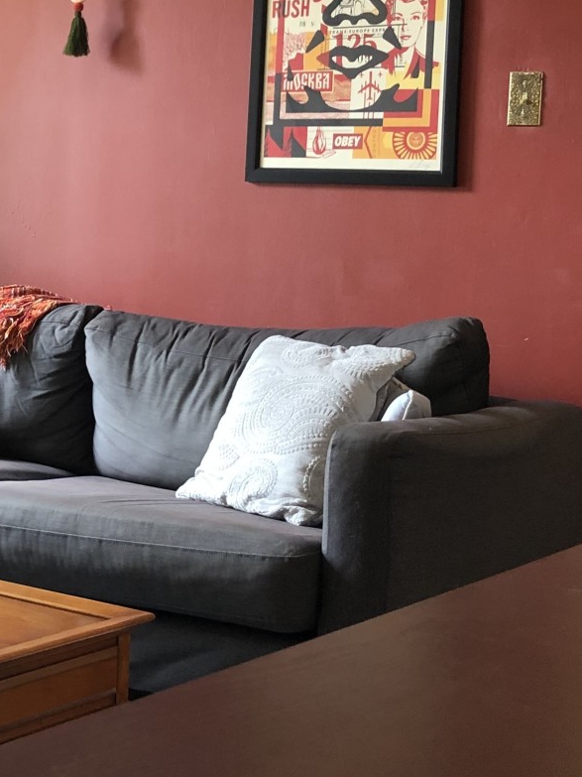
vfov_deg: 26.9
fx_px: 1614
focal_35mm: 72
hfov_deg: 19.7
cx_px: -40
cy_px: 251
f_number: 1.8
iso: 40
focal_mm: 3.99
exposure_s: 1/24
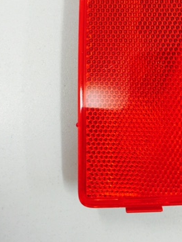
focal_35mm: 52
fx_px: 364
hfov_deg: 27.5
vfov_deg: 35.3
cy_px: 38
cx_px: 145
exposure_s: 1/33
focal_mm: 4.15
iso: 125
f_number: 2.2
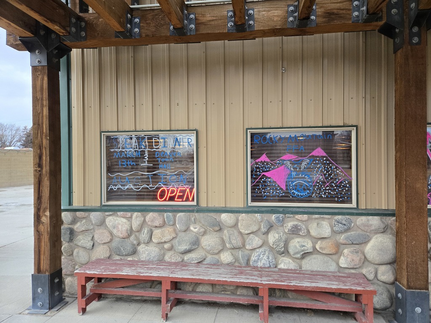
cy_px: 162
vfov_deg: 58.9
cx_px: 216
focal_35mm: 23
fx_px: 286
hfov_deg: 73.9
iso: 125
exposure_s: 1/180
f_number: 1.8
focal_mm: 5.4
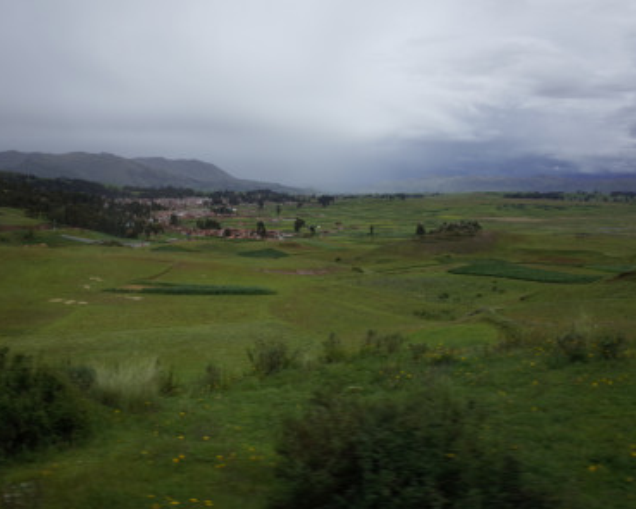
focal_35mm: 32
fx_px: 602
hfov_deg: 55.6
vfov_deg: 45.8
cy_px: 255
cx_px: 284
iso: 100
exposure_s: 1/400
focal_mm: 18.3
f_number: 5.6
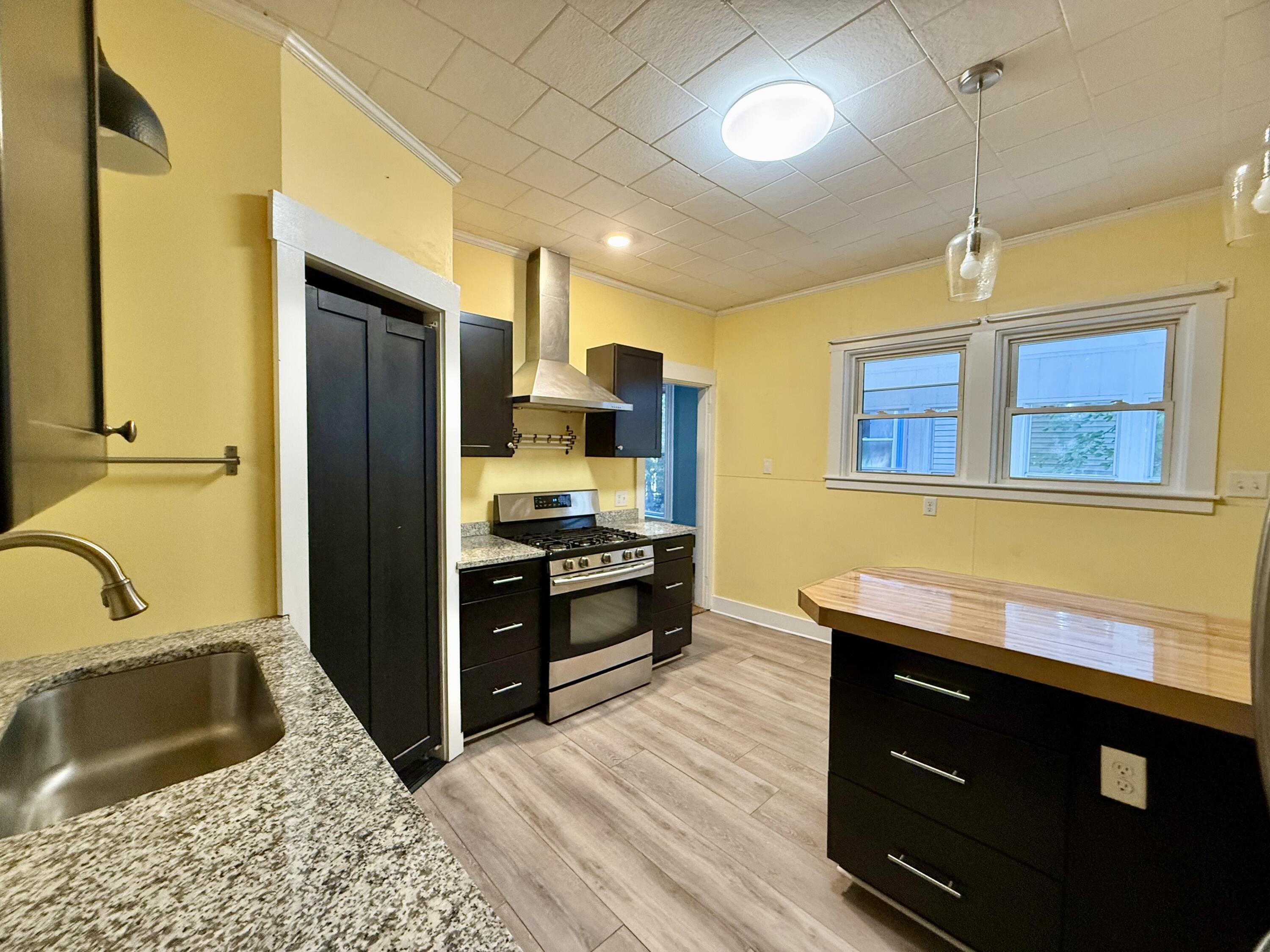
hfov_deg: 102.1
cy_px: 476
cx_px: 635
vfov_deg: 85.7
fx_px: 514
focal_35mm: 14
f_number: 2.2
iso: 400
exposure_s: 1/60
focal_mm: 2.22
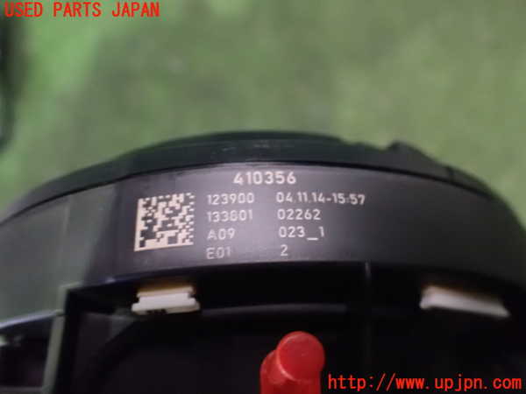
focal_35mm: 30
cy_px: 197
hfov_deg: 60.0
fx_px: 456
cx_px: 263
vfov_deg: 46.8
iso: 1600
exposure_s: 1/30
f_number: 2.3
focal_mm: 5.4
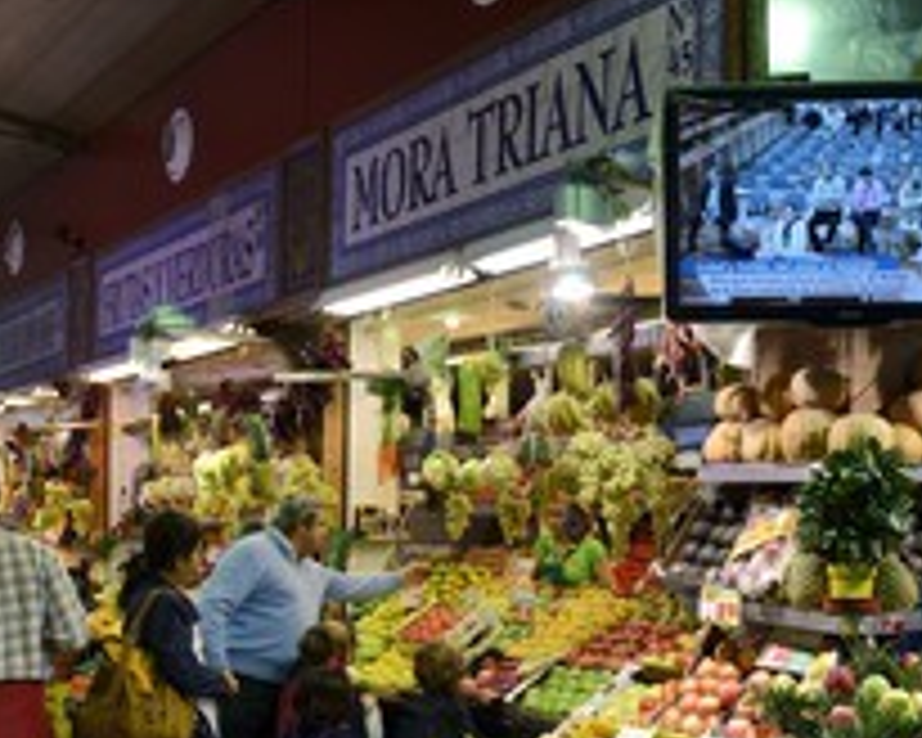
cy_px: 540
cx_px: 612
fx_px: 1419
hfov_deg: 35.7
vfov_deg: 28.8
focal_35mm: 52
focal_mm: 27
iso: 1600
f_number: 5.6
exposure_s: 1/100
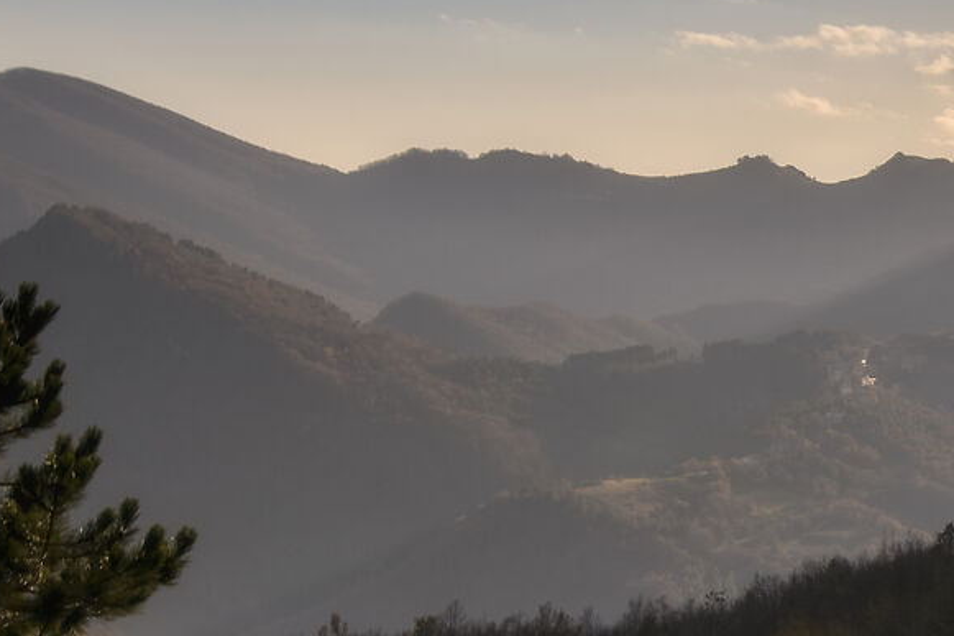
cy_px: 452
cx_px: 1243
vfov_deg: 11.0
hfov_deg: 15.7
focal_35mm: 124
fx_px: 3285
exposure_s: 1/160
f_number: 14
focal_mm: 30
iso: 64
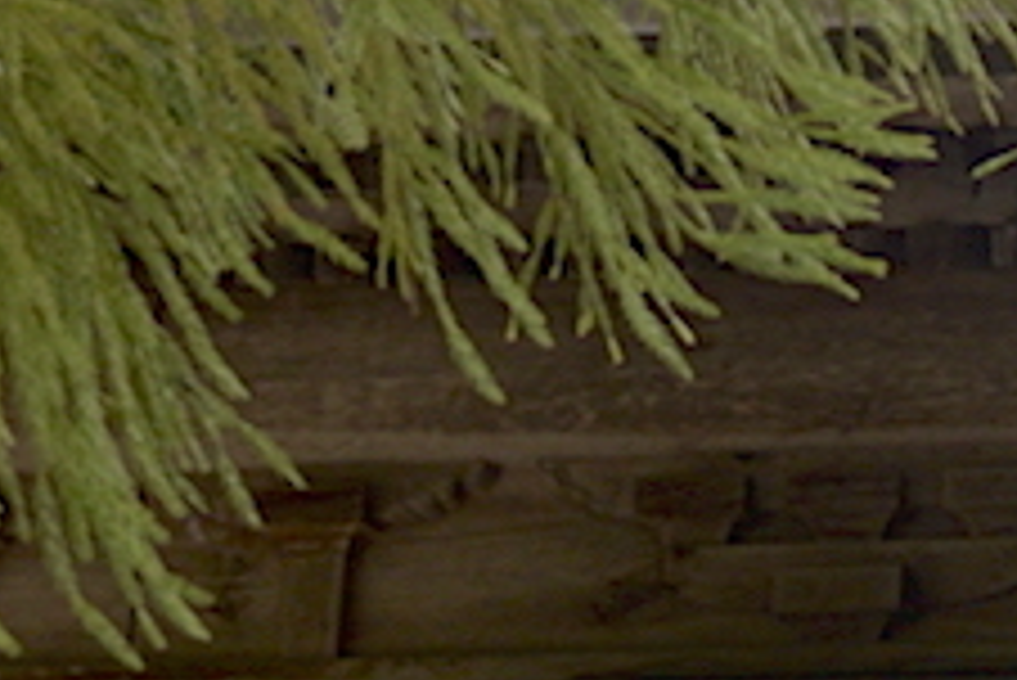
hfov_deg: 11.0
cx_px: 2385
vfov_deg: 8.4
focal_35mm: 159
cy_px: 1065
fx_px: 4494
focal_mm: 24
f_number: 4
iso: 640
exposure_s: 1/80
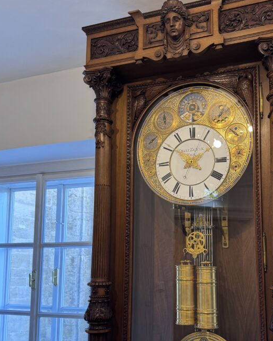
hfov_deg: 39.8
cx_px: 178
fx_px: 373
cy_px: 216
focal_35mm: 37
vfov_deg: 48.5
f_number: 1.78
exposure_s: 1/50
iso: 125
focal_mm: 6.76
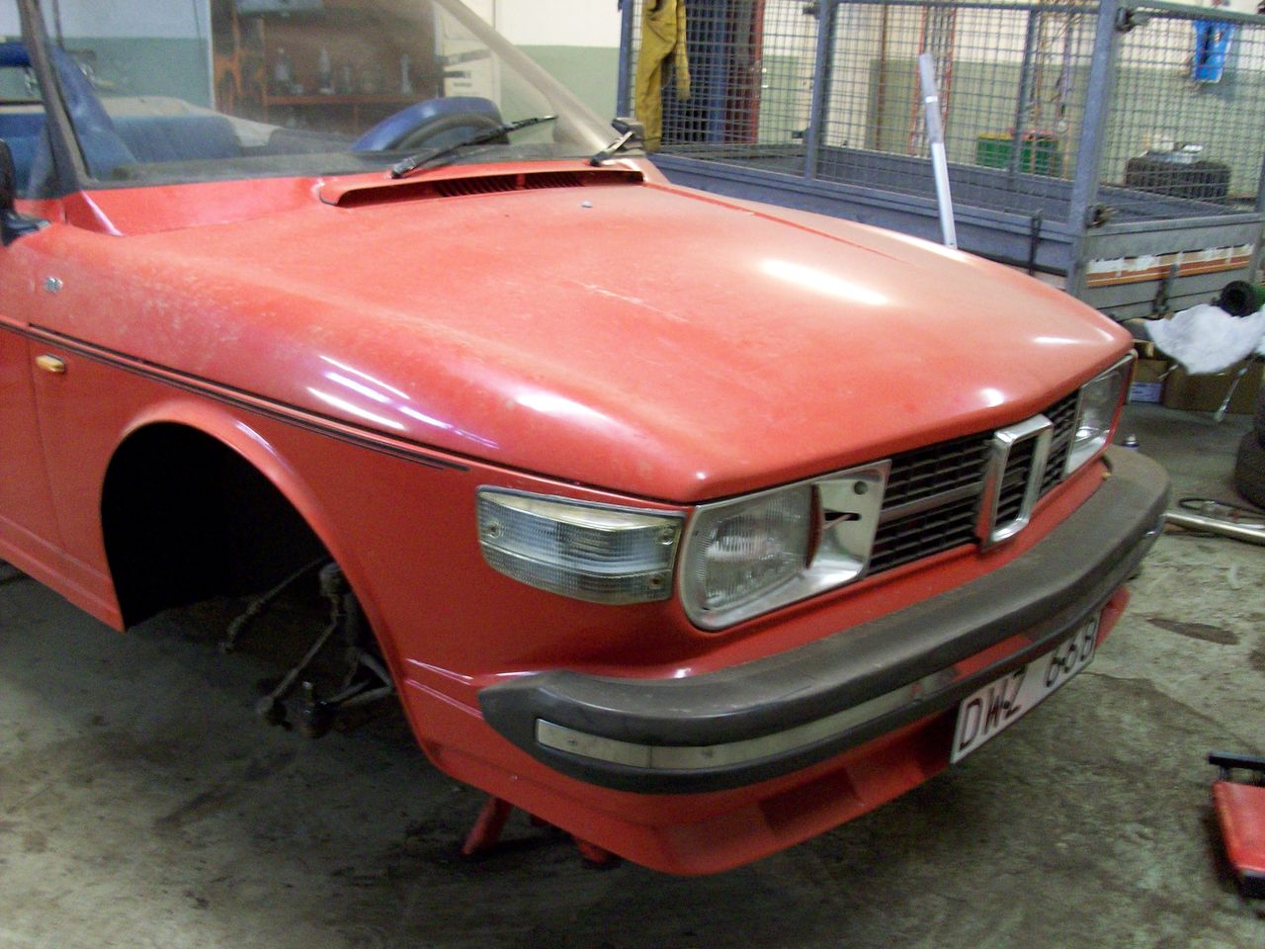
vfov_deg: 41.8
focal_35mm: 34
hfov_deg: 54.0
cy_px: 474
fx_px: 1242
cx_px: 632
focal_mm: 5.7
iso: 194
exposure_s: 1/8
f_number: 2.8
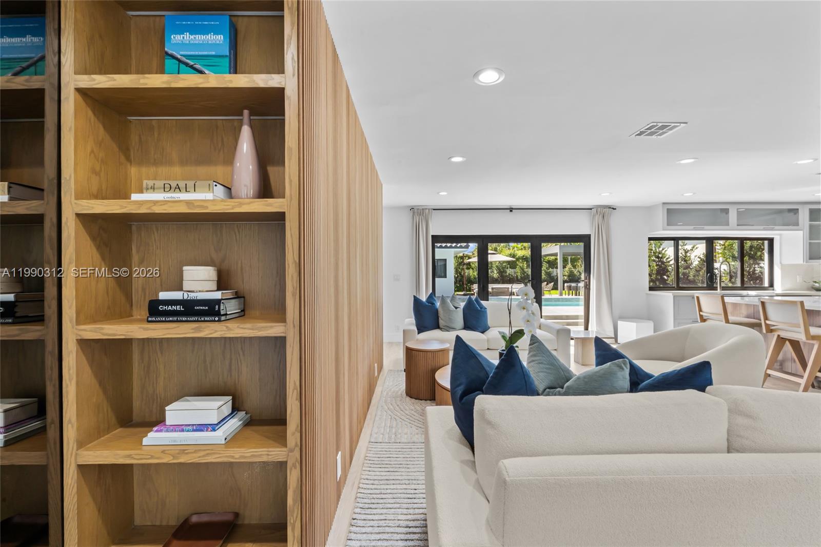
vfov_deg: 72.0
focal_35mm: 16
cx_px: 410
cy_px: 274
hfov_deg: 95.0
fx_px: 376
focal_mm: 16.5
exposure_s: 1/2
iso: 250
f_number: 16
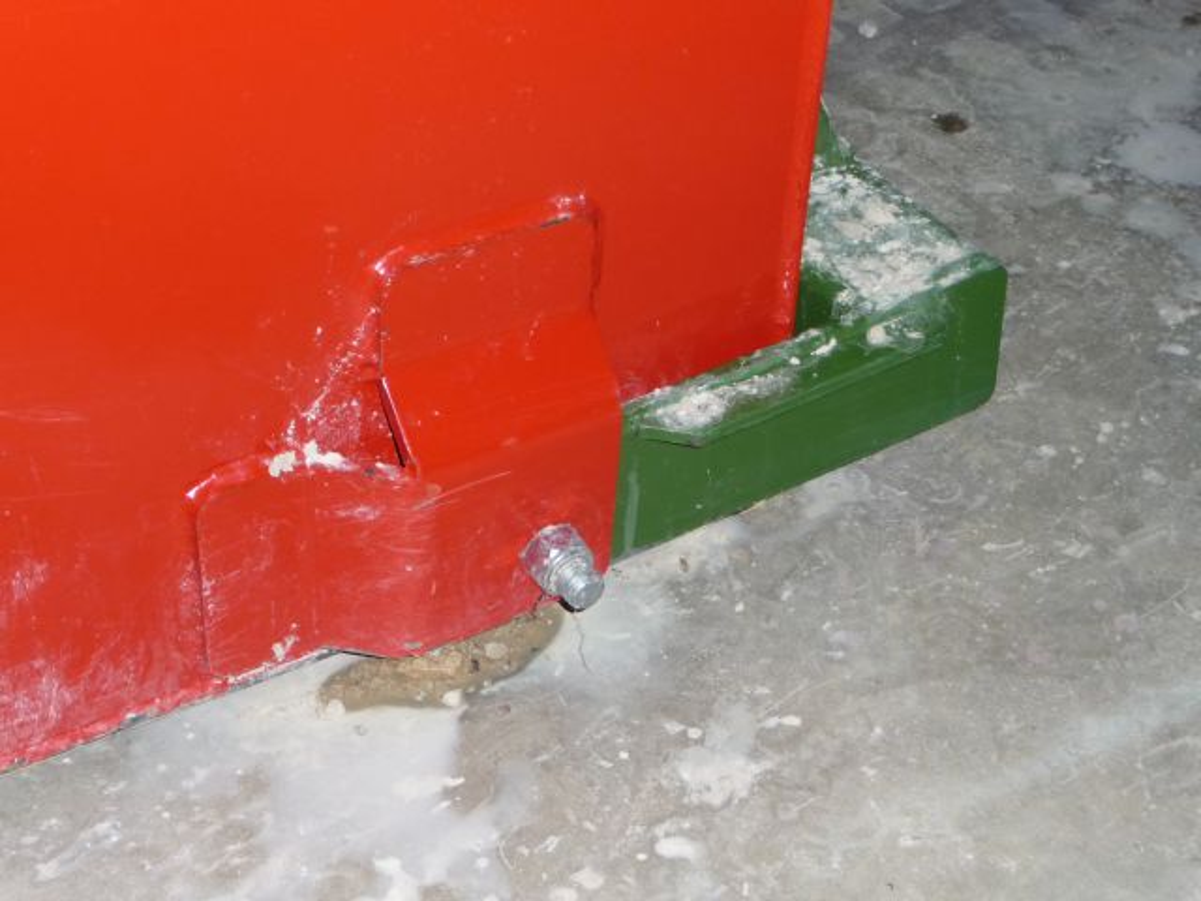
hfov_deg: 31.2
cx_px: 600
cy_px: 450
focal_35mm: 62
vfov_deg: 23.7
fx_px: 2151
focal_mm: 10.5
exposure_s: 1/30
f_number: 4.5
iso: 250
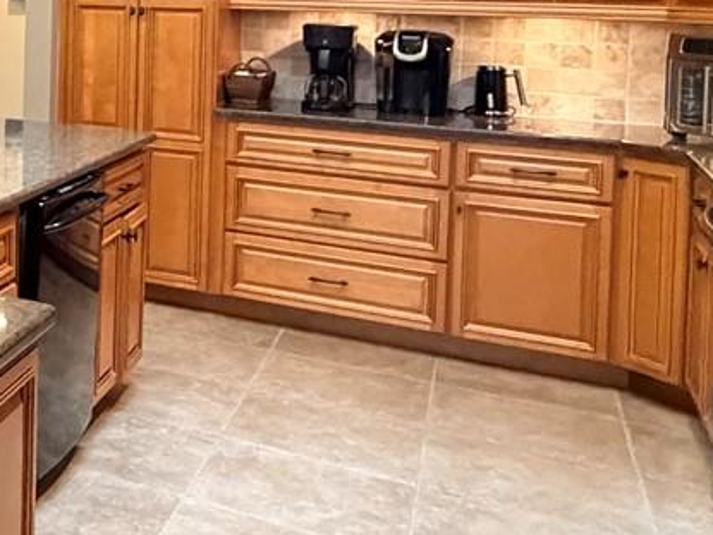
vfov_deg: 25.7
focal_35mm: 54
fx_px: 1112
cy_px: 2
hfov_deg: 25.9
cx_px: -366
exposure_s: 1/60
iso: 800
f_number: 2.2
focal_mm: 2.22
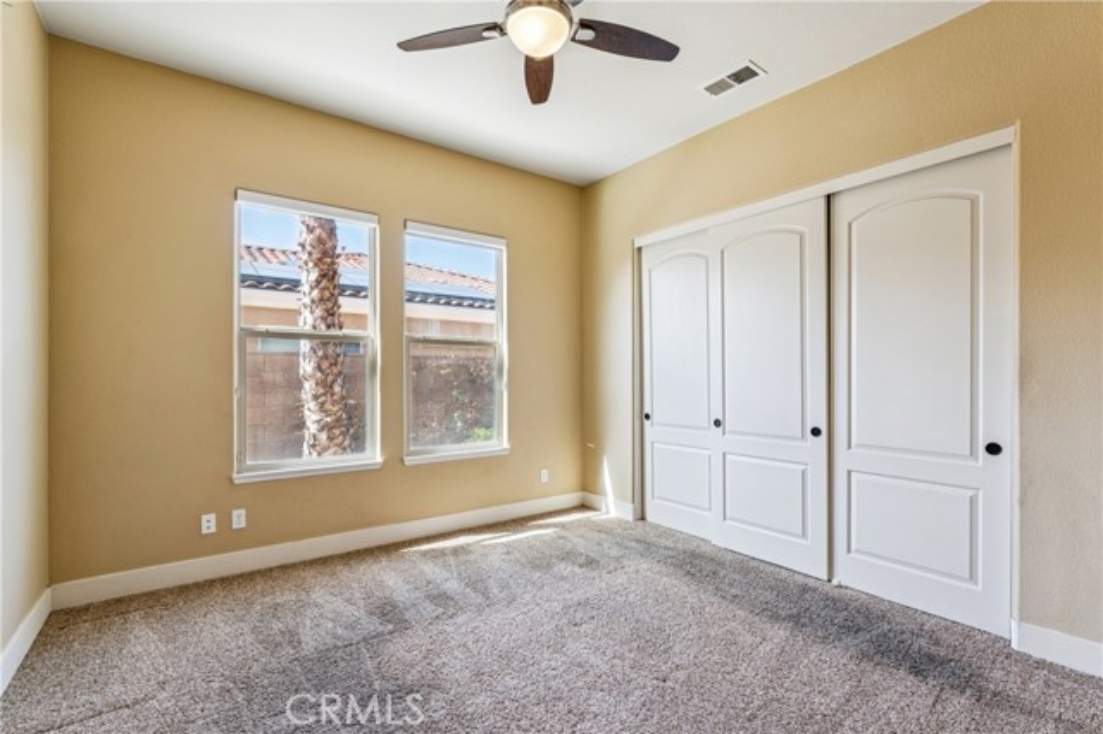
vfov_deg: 73.0
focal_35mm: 16
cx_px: 552
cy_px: 367
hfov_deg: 96.1
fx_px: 496
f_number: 13
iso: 100
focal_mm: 16.2
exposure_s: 1/5
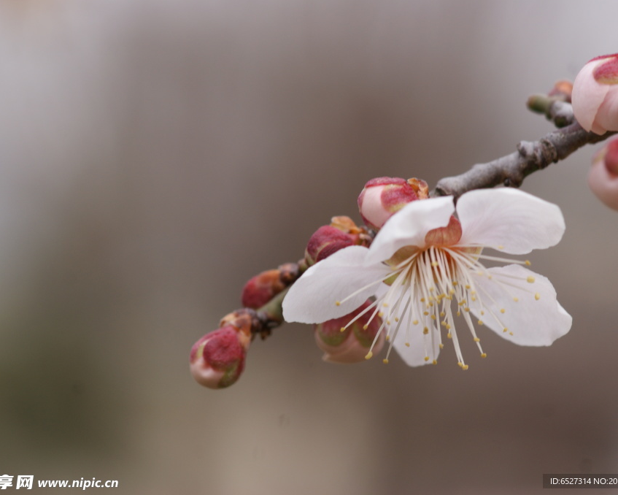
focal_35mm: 170
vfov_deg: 9.1
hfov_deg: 11.3
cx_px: 338
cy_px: 247
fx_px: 3110
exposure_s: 1/160
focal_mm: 100
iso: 100
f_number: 5.6
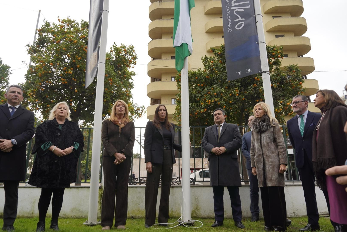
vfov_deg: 53.2
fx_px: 231
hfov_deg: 73.7
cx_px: 174
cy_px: 116
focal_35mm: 24
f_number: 8
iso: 160
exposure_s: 1/100
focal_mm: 24
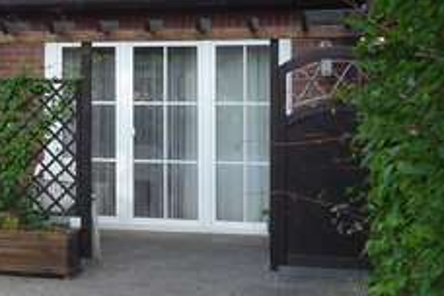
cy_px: 64
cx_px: -45
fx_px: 1011
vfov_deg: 16.5
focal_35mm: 82
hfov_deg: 23.3
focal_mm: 5
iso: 100
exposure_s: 1/160
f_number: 3.4
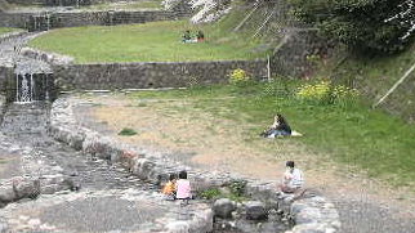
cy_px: -41
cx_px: 189
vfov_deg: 15.2
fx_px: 847
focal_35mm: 77
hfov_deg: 27.5
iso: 50
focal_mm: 5.8
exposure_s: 1/148
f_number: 2.8
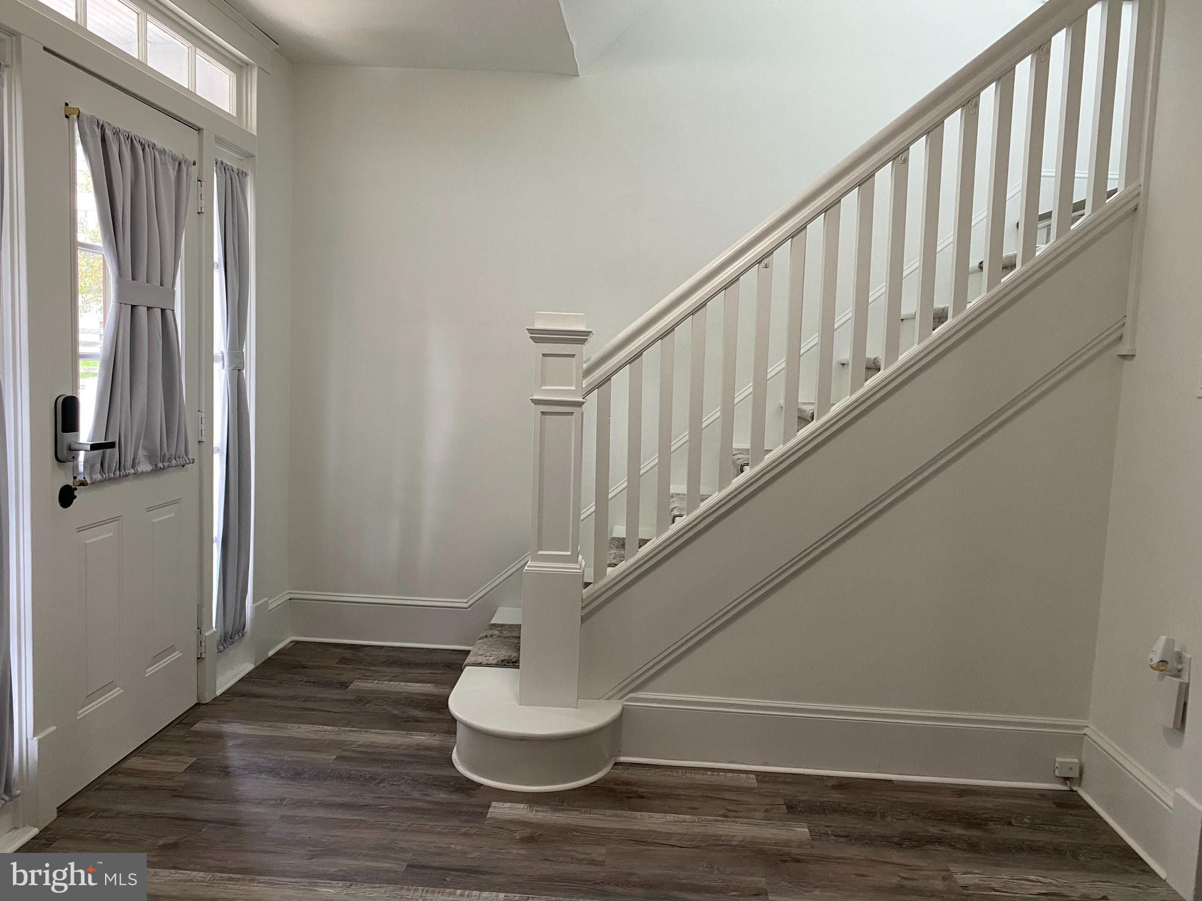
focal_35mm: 26
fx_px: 903
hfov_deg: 67.3
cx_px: 601
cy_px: 450
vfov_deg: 53.1
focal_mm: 4.25
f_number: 1.8
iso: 125
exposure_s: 1/60
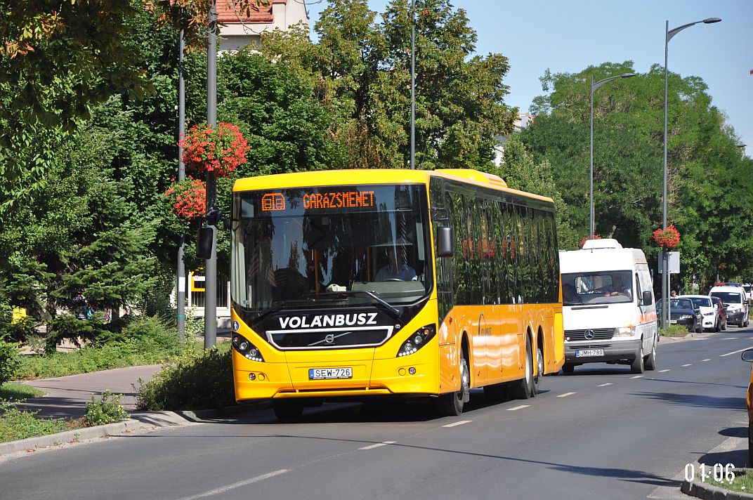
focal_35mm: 158
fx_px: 3290
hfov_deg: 13.1
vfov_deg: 8.7
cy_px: 250
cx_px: 376
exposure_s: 1/1000
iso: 400
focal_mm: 105
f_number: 5.6
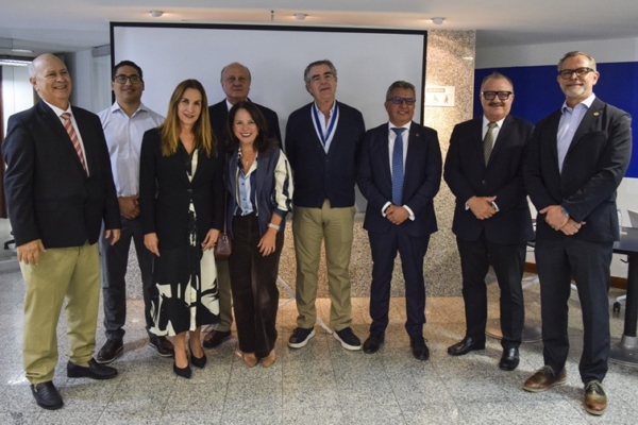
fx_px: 532
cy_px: 212
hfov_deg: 61.9
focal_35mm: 30
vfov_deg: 43.6
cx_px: 319
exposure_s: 1/60
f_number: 4.8
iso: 1600
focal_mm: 20
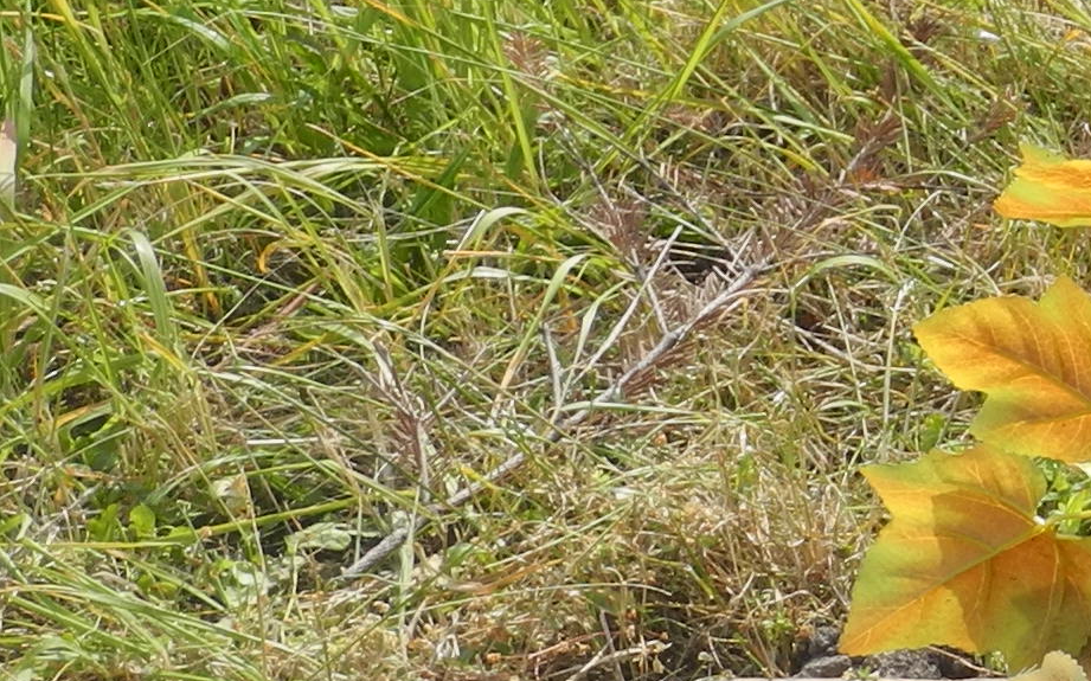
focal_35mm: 210
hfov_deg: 9.4
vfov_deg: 6.2
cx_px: 2084
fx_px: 6242
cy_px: 392
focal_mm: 10.7
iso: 100
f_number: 3.5
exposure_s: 1/500
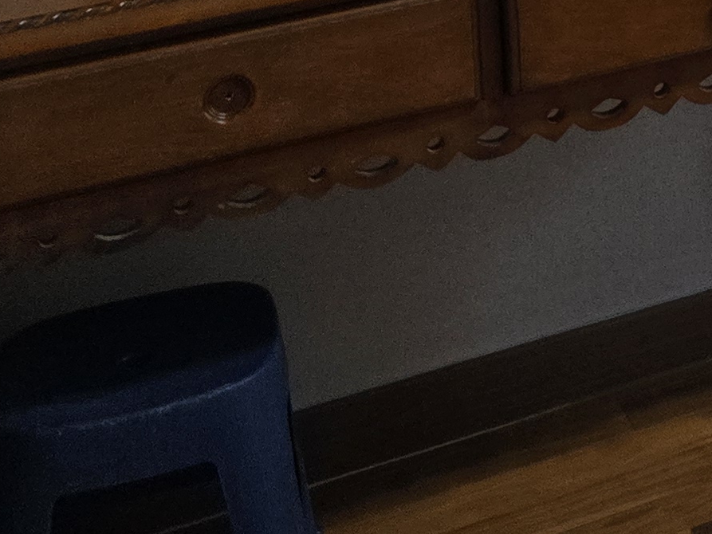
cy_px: -520
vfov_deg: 12.7
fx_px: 2119
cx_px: 1353
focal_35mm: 103
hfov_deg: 15.7
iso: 250
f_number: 1.7
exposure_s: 1/120
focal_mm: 6.3
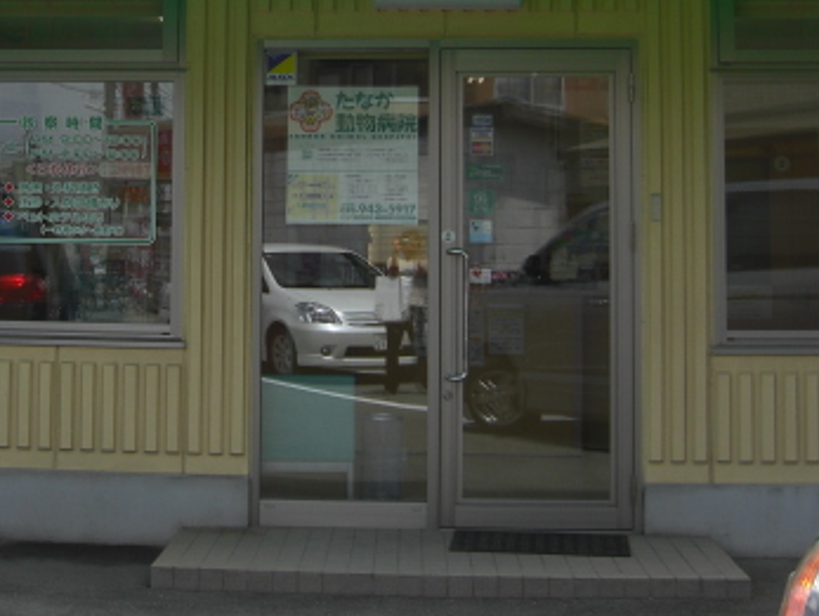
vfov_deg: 20.6
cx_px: 243
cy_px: 66
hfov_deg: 27.5
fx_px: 1658
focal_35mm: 70
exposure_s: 1/500
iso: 80
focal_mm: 7.9
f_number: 4
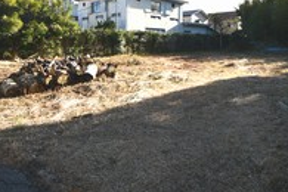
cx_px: 176
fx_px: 216
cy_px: 44
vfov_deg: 45.9
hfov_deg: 66.6
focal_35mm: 27
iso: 100
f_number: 8
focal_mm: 8
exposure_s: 1/250
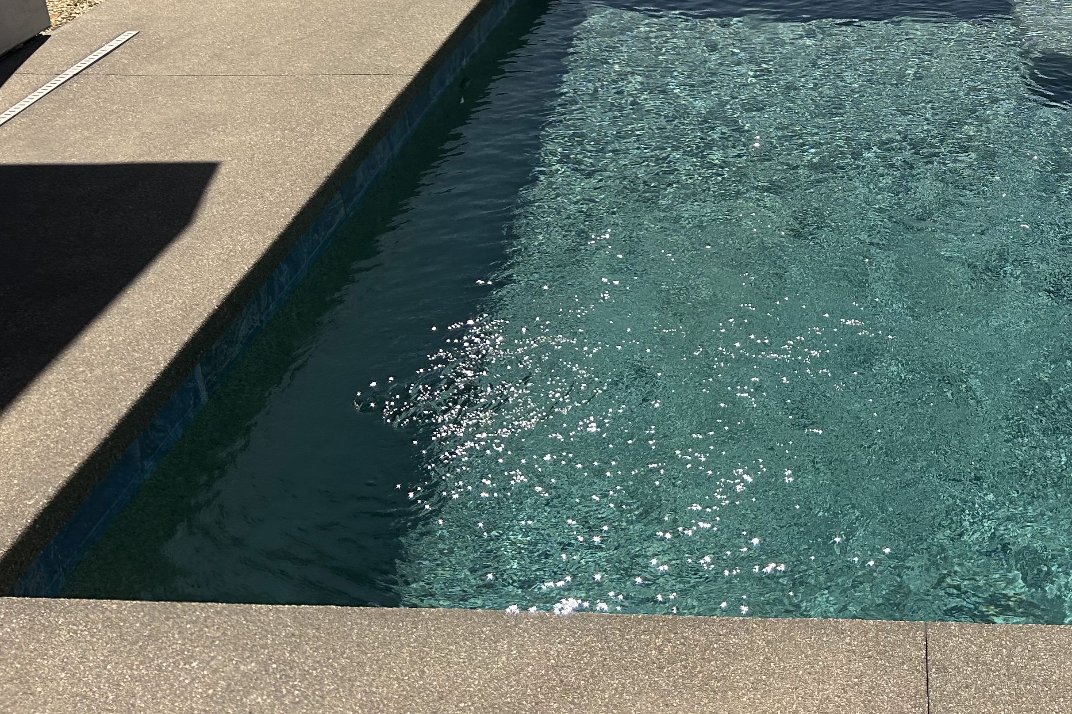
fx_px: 1340
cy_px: 76
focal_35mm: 45
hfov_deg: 41.5
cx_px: 873
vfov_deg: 28.7
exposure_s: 1/5587
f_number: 1.5
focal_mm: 5.7
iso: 50
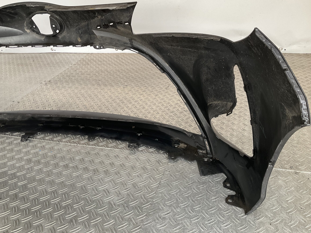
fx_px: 287
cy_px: 108
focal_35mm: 32
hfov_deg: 56.8
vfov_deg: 44.1
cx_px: 155
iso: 50
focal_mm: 3
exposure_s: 1/50
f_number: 1.8
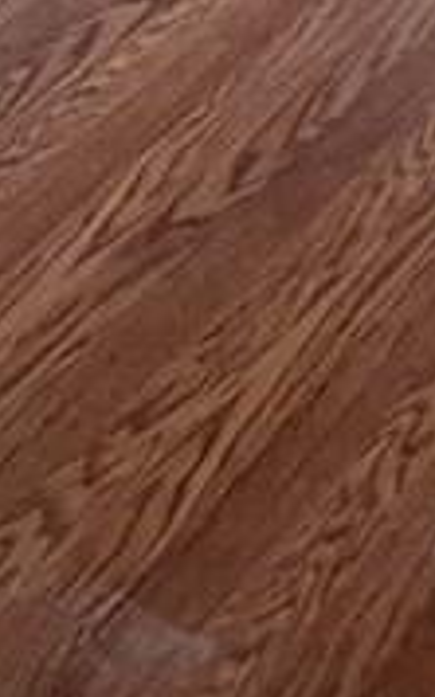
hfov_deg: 10.5
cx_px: 361
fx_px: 2356
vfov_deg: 12.3
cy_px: -1104
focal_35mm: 124
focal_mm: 1.74
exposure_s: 1/40
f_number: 2.2
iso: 125
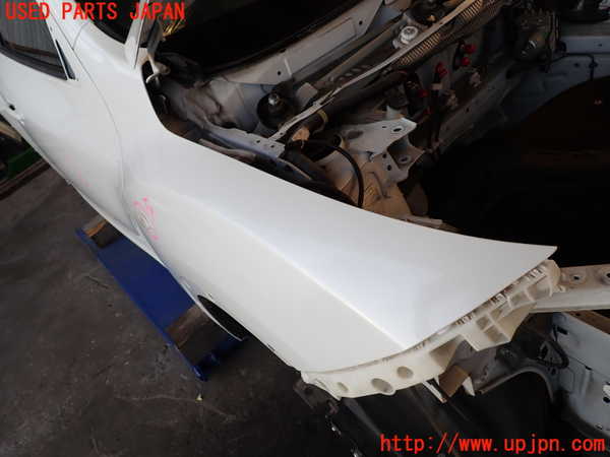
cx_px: 305
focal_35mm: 25
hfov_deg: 69.4
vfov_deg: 54.9
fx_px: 441
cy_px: 228
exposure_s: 1/320
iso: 100
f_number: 2.8
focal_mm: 4.5
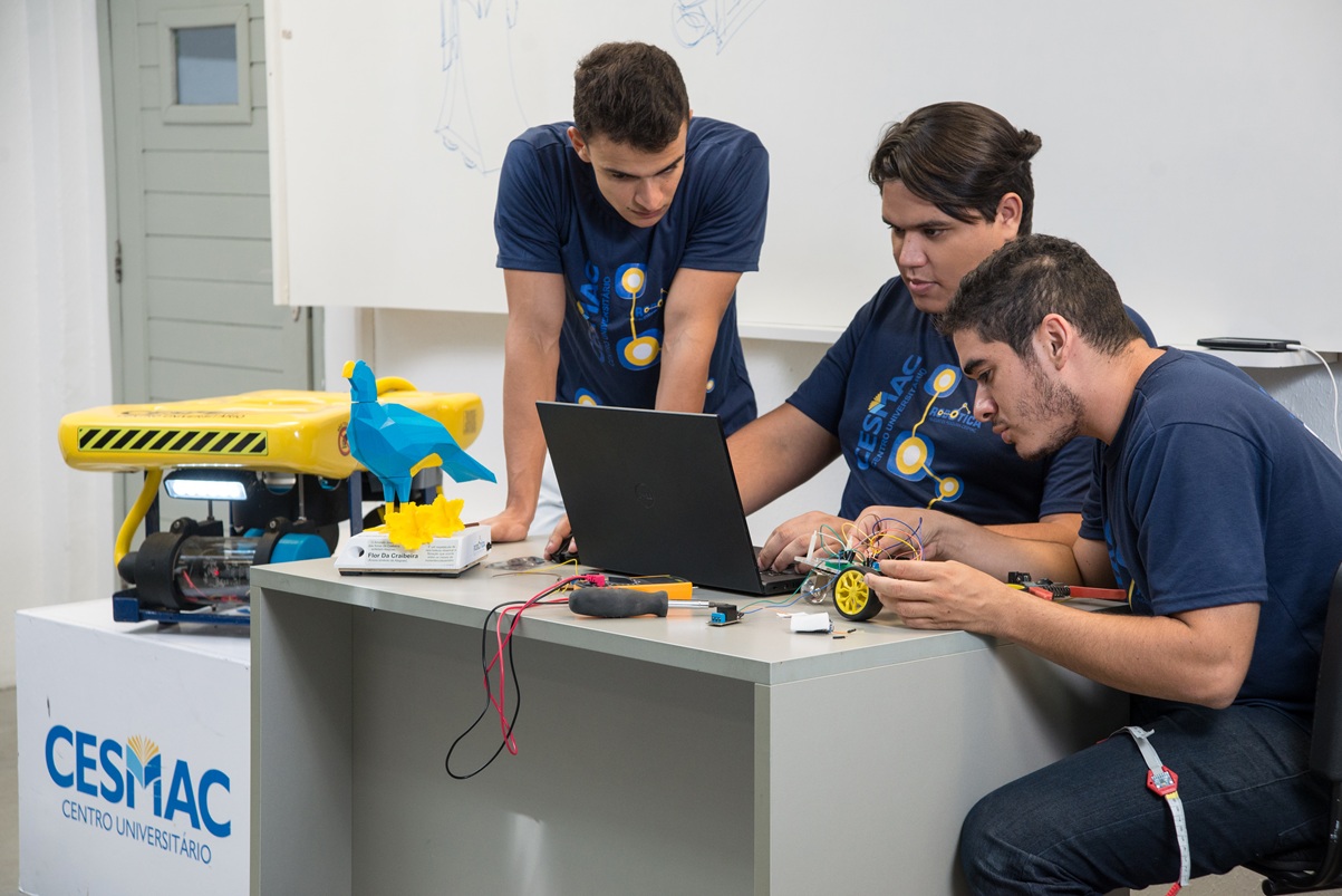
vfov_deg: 19.5
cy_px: 448
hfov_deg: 28.8
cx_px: 671
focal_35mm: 70
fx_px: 2610
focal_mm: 70
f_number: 6.3
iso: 1250
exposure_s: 1/125
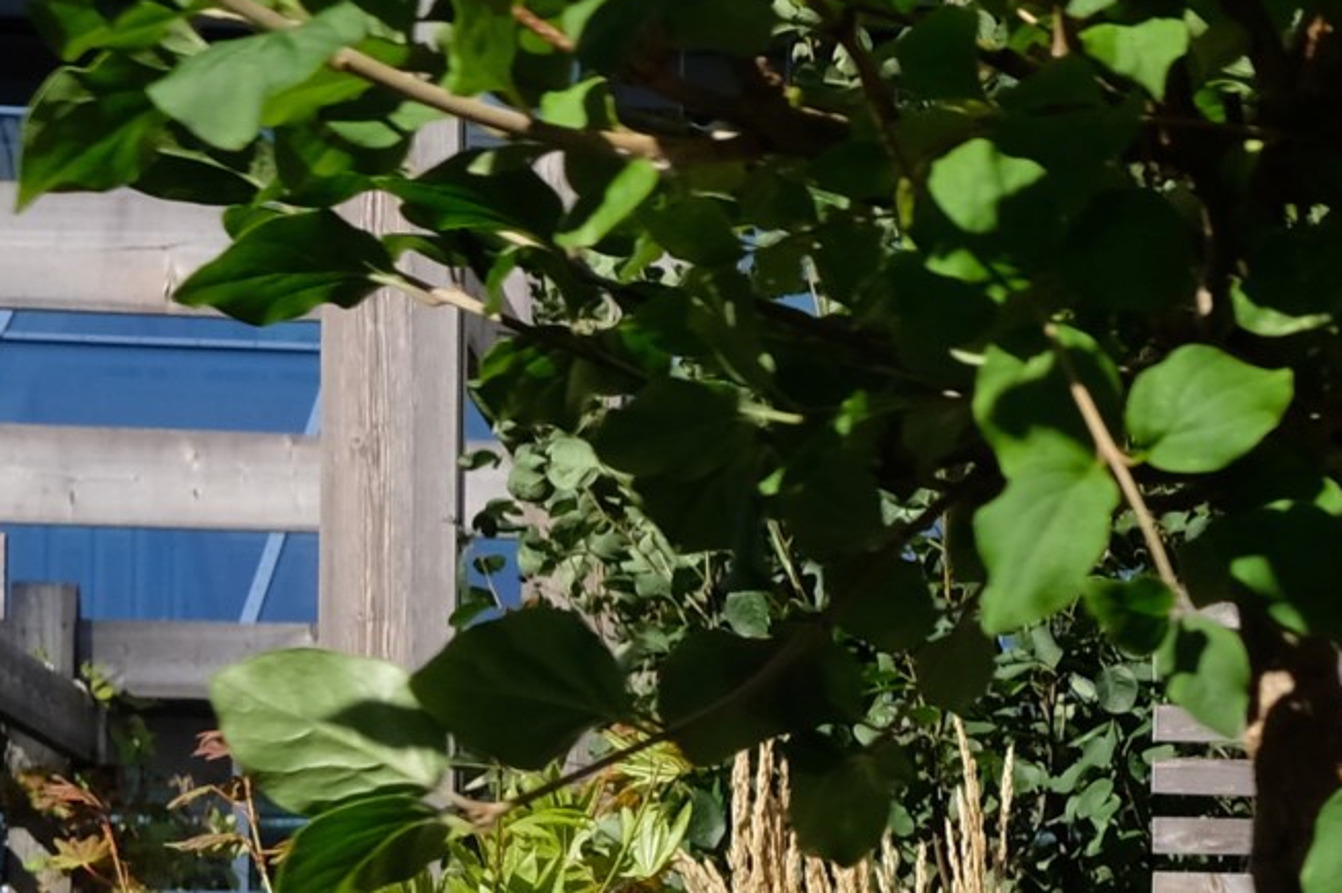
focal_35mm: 174
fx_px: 6483
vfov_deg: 7.8
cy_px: 1076
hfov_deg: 10.5
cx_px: 2952
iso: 400
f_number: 8
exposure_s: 1/480
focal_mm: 23
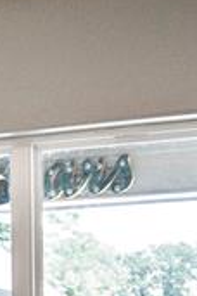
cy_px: 377
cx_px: -259
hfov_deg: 8.7
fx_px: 1182
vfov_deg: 13.7
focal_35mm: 144
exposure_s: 1/320
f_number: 2.8
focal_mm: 16
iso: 1000
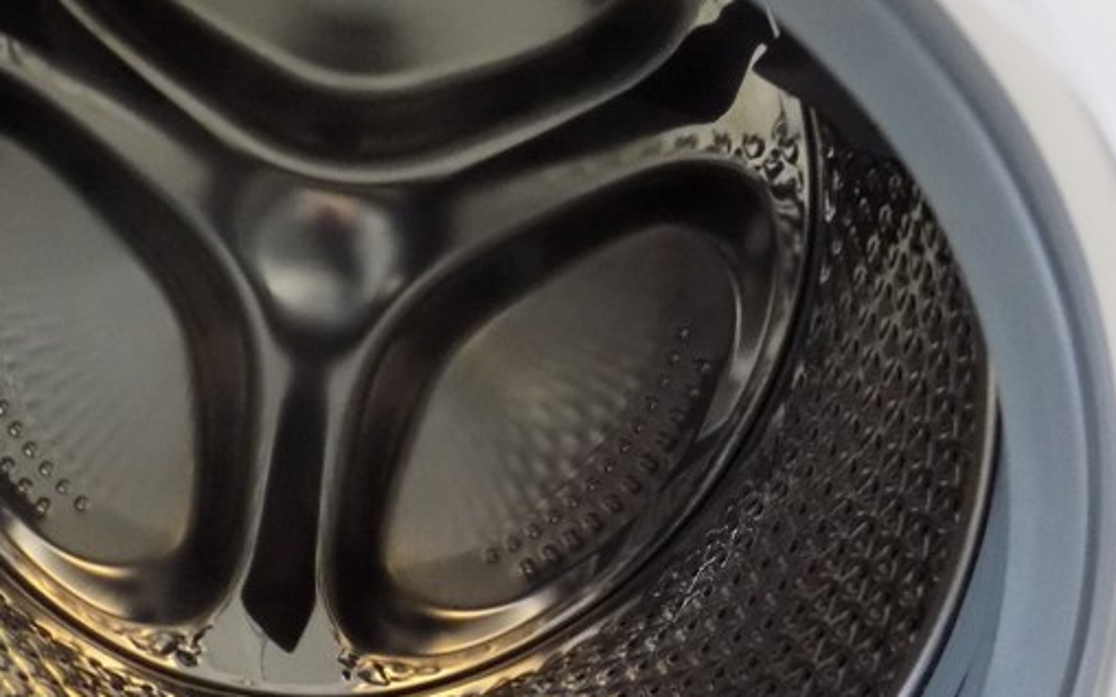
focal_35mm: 49
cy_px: 511
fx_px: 1490
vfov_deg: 26.1
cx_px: 307
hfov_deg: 40.1
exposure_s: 1/10
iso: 400
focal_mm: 4
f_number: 3.1
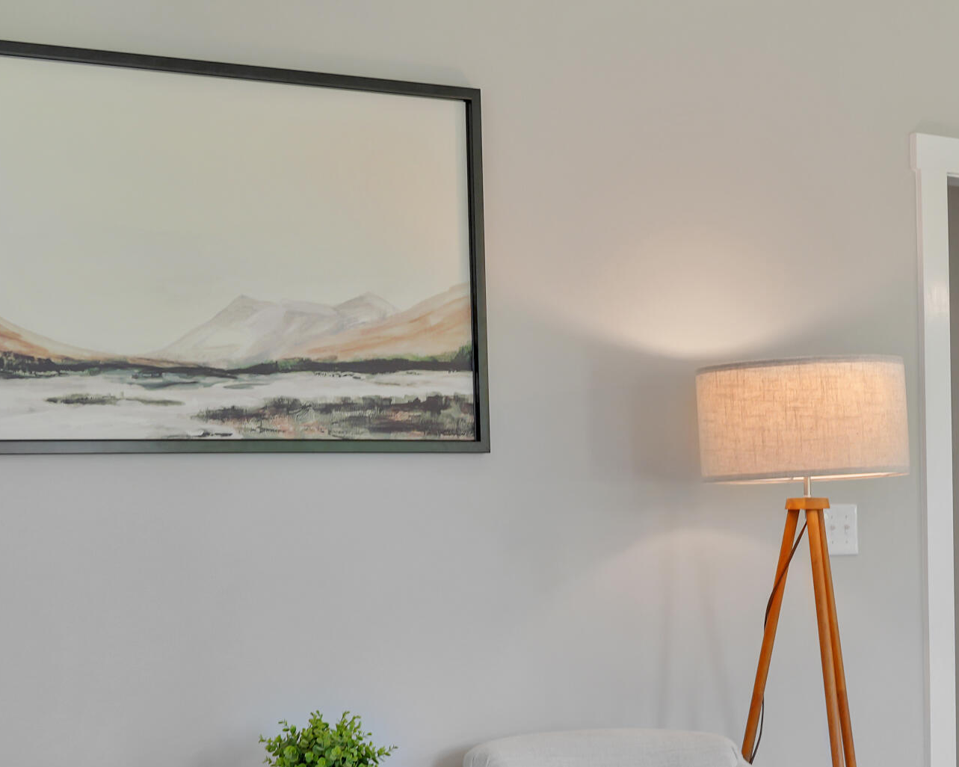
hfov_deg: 24.0
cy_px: 700
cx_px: 638
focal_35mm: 79
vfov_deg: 19.1
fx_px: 2242
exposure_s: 1/50
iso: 100
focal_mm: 24
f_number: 2.8
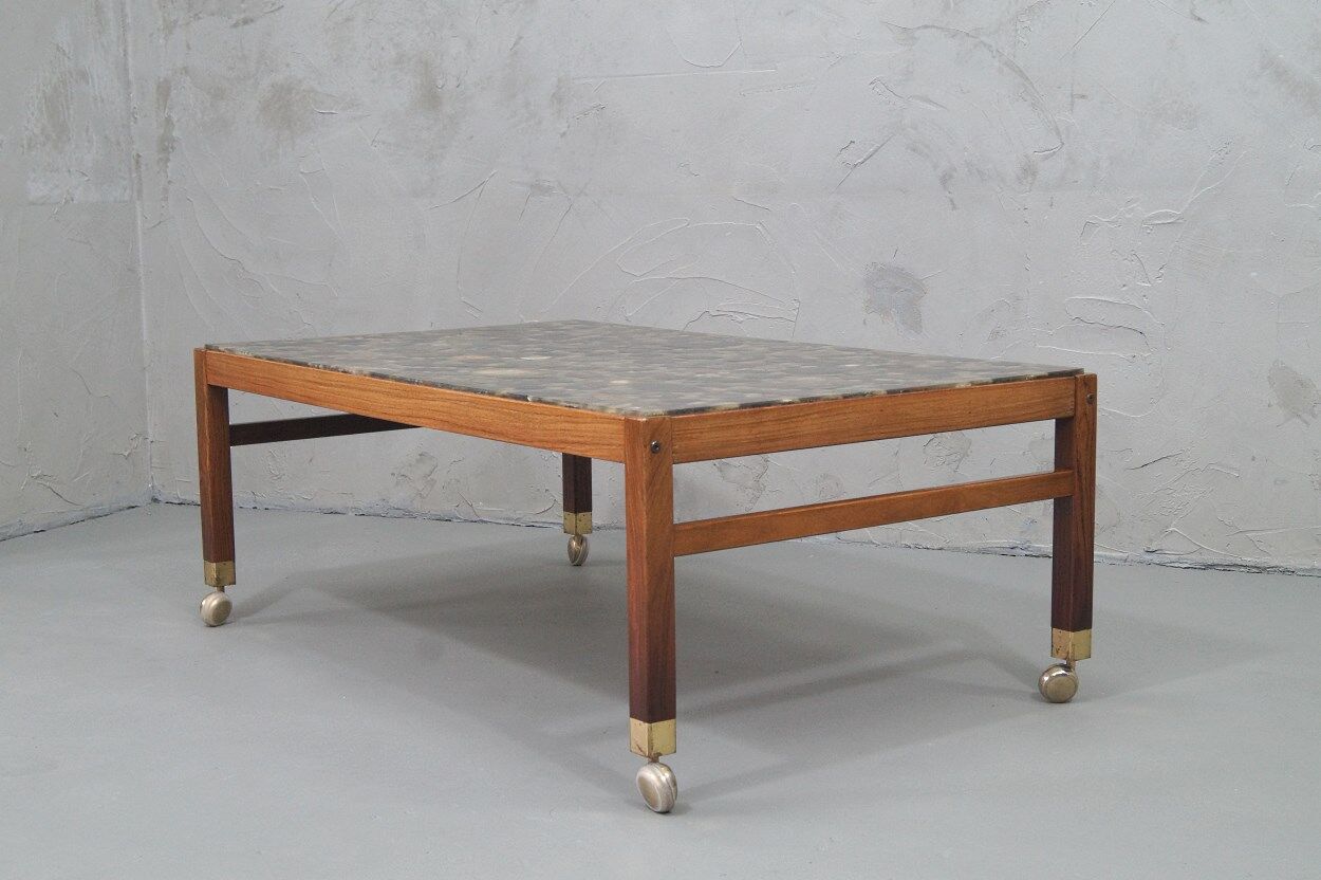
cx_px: 660
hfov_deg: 37.9
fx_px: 1925
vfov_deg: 25.7
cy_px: 440
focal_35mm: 52
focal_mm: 35
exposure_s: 1/20
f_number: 8
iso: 800
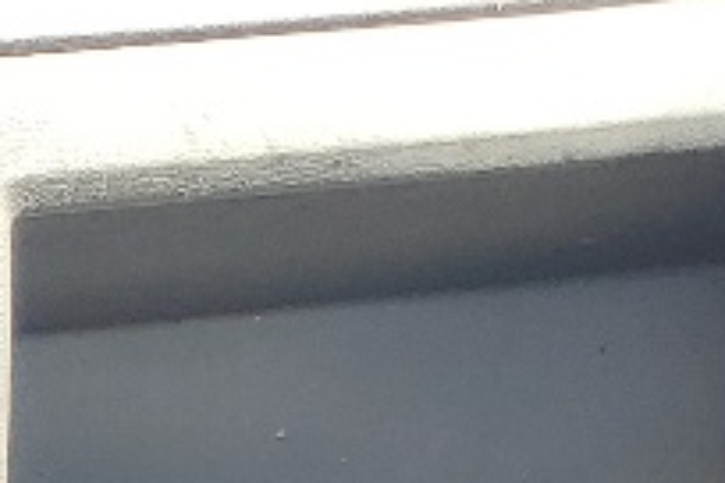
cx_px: -1251
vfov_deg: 5.8
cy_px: 1690
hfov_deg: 8.5
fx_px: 4269
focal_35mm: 212
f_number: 1.5
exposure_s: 1/213
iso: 50
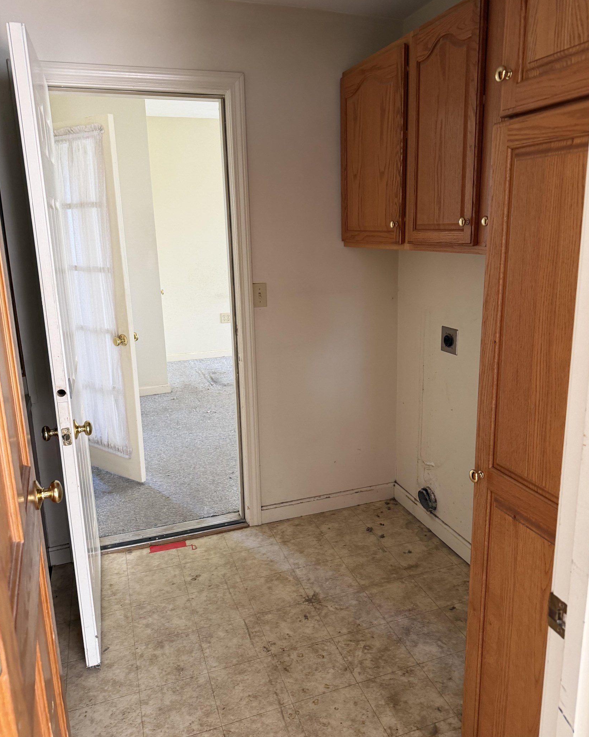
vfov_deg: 66.0
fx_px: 567
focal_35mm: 26
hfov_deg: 54.9
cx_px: 304
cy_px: 351
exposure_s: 1/65
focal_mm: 6.76
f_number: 1.78
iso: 200
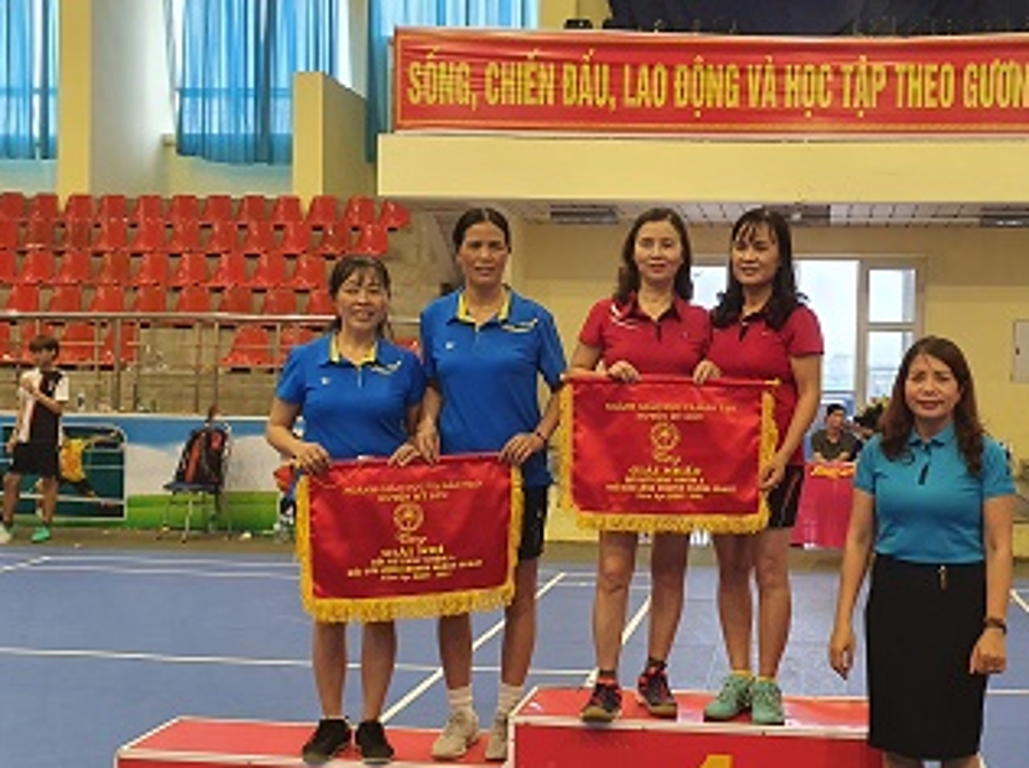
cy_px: 433
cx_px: 710
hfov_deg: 44.0
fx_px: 1247
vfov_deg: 34.2
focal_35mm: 42
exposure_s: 1/50
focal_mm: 4.3
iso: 250
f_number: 2.4
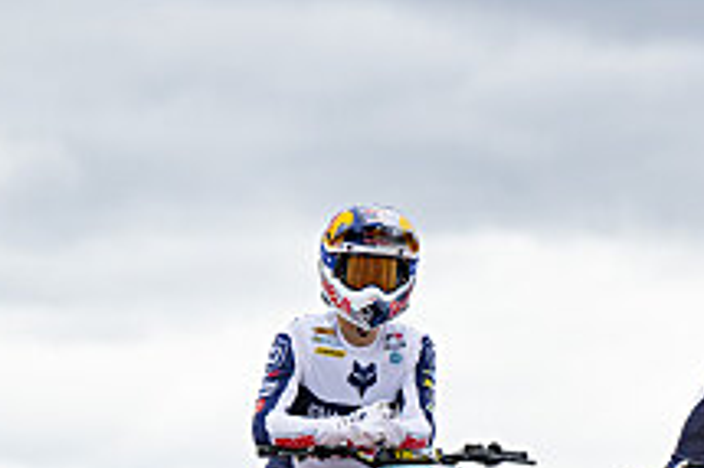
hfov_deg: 4.3
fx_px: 9457
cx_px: 796
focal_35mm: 484
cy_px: 623
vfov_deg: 2.8
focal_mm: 180
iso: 400
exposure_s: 1/400
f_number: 4.5
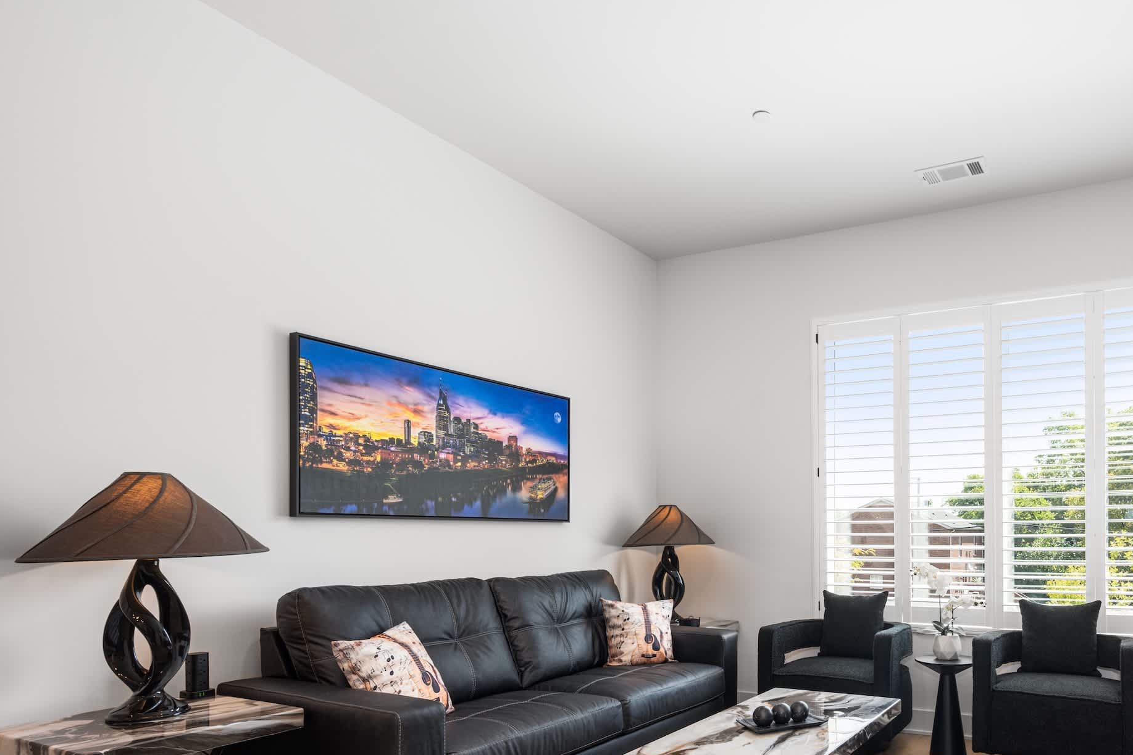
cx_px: 785
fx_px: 755
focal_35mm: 24
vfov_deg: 51.5
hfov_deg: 70.9
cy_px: 536
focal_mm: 16
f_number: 8
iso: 320
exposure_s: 1/20
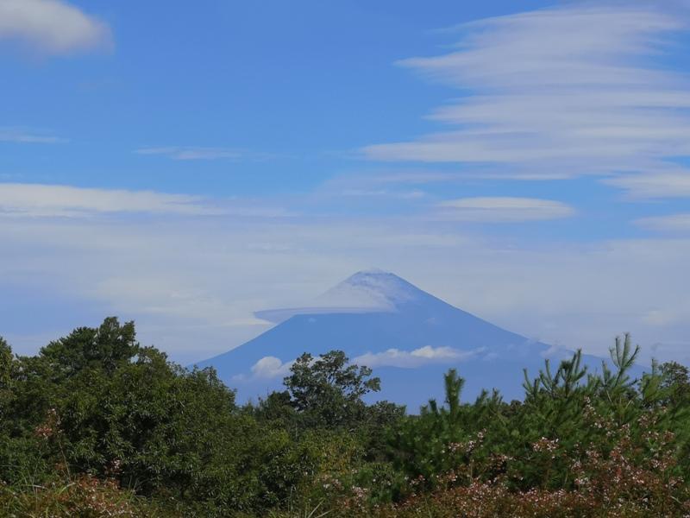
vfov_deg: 12.7
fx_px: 2332
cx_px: 345
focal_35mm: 117
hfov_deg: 16.8
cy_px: 259
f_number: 2.4
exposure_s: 1/2242
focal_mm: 7.48
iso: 50
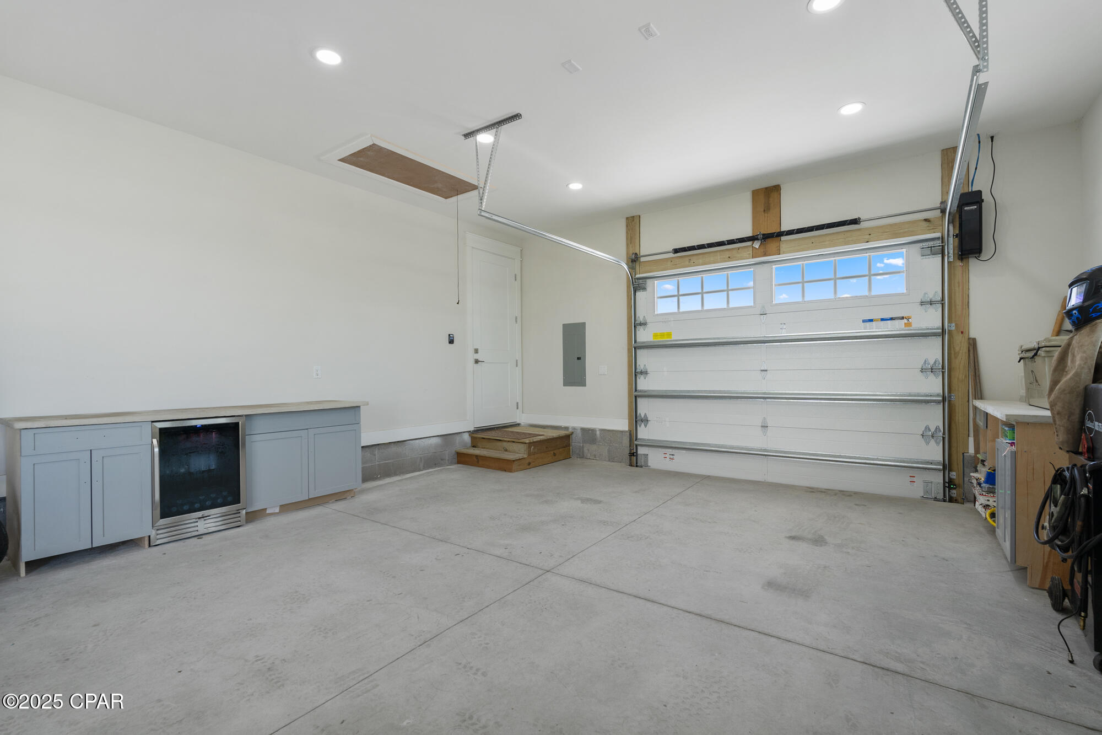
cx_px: 551
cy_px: 368
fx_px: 490
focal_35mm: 16
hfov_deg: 96.7
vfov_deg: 73.7
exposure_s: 1/15
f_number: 8
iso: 320
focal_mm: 16
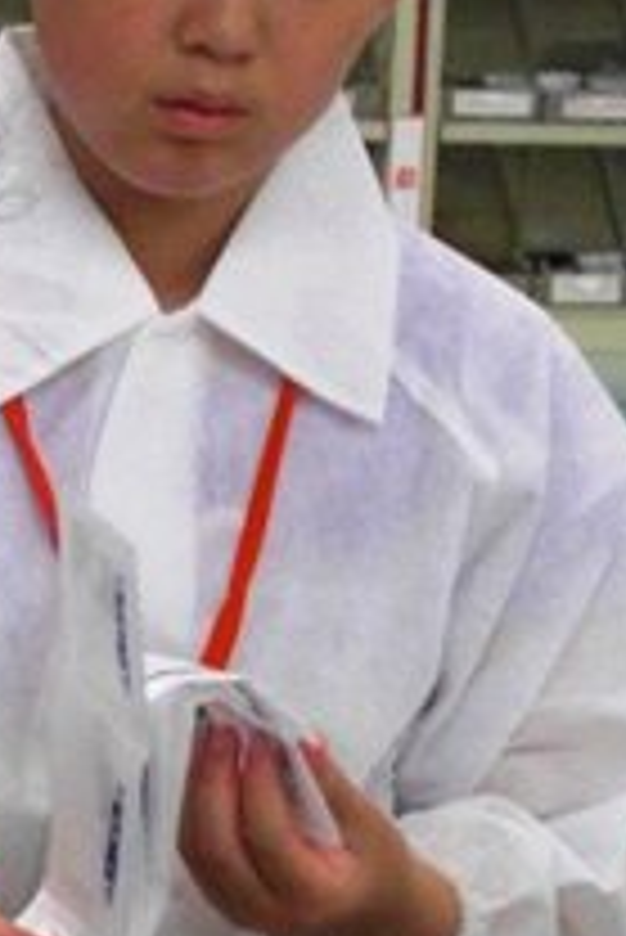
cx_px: -212
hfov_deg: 5.4
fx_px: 6588
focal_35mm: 253
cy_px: 922
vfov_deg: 8.1
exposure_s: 1/100
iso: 400
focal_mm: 13.9
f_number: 4.6
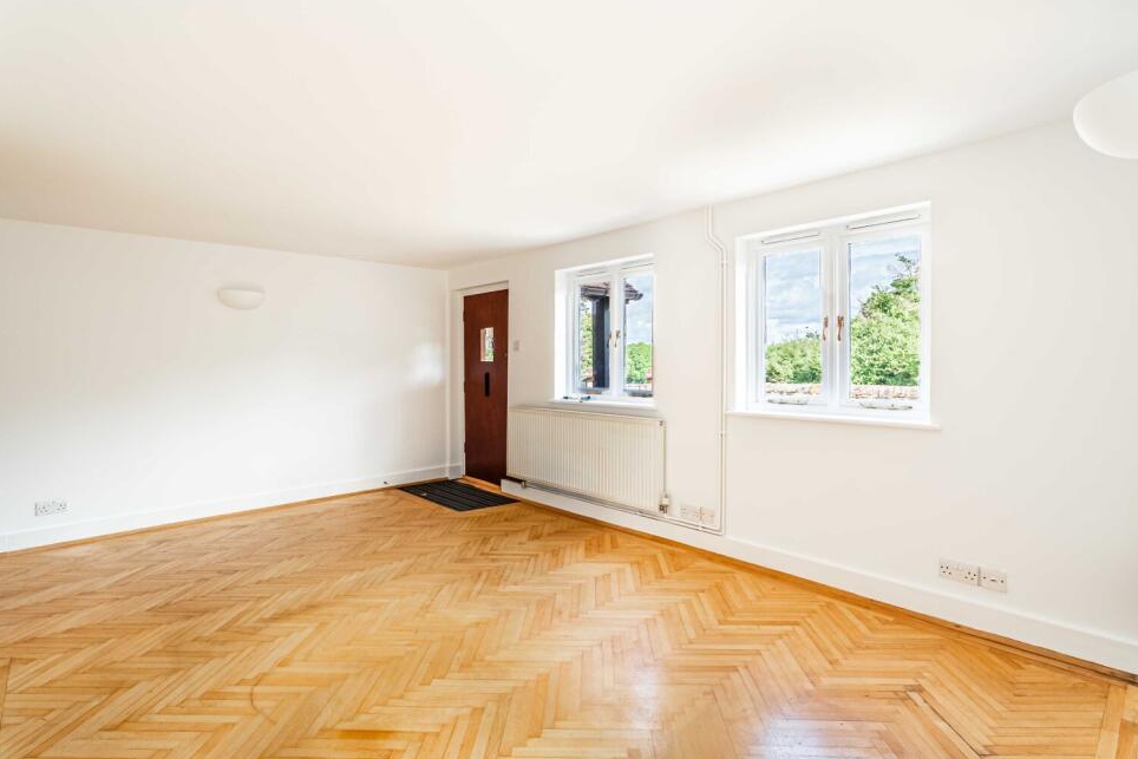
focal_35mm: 17
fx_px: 537
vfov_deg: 70.5
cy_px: 372
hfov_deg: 93.3
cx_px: 563
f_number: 8
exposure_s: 1/200
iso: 200
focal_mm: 16
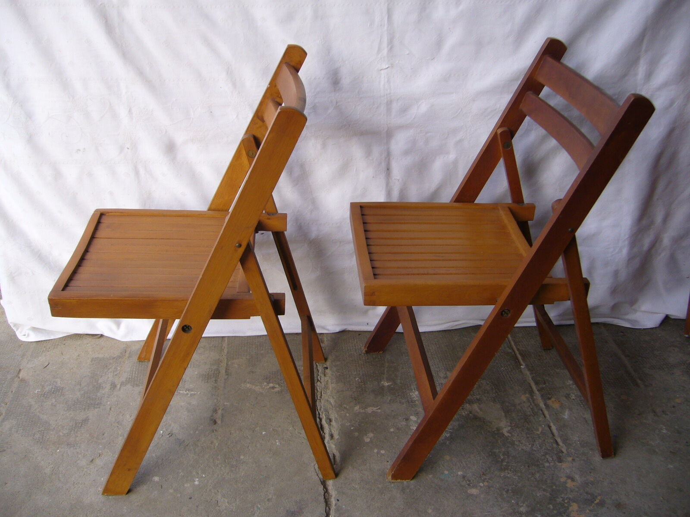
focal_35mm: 35
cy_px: 258
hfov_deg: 52.6
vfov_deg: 40.7
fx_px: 698
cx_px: 345
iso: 80
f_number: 2.8
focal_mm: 5.8
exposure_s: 1/80
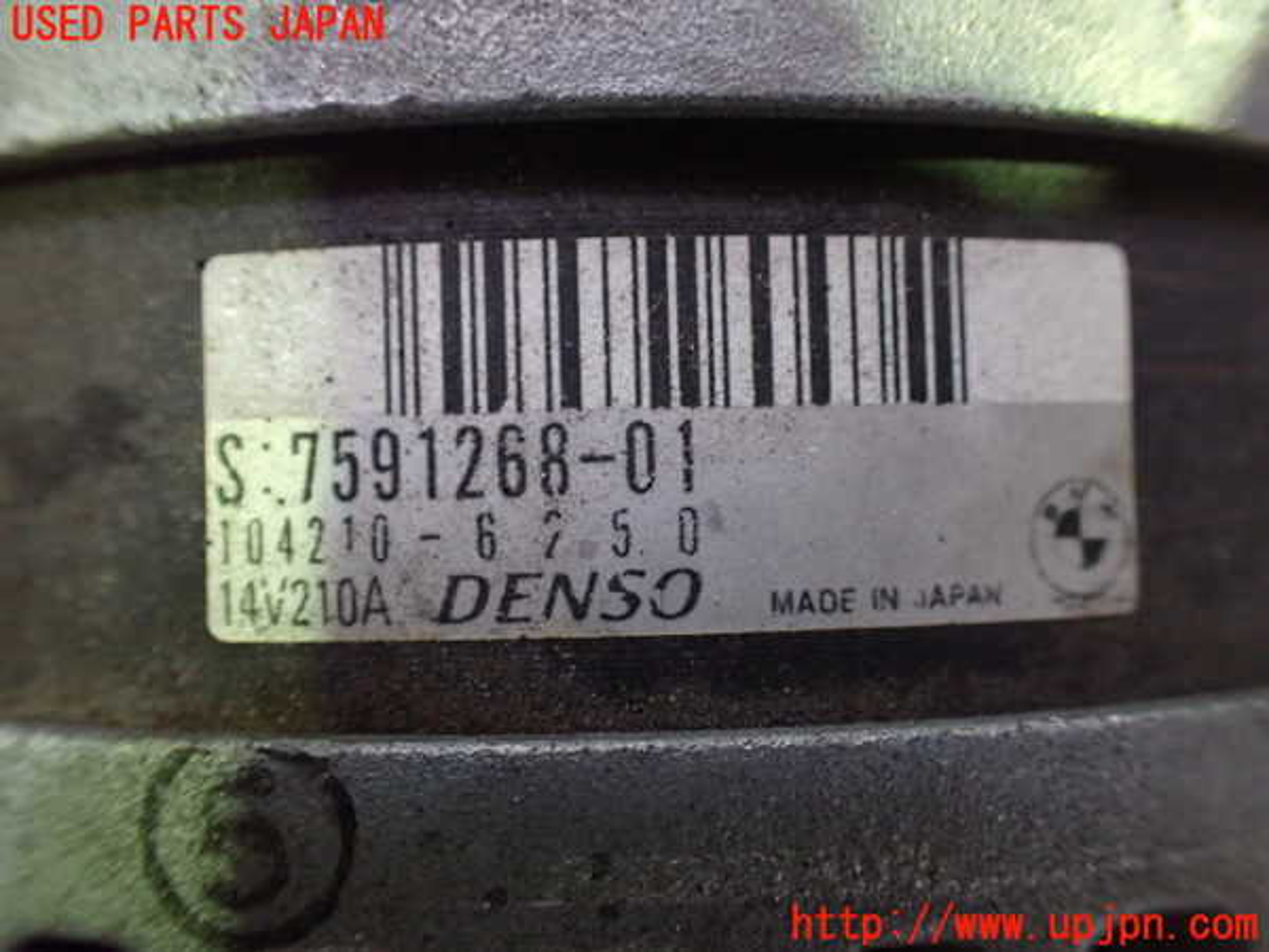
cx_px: 634
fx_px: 1100
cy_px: 476
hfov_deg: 60.0
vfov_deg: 46.8
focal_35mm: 30
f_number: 2.3
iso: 1000
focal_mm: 5.4
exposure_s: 1/30
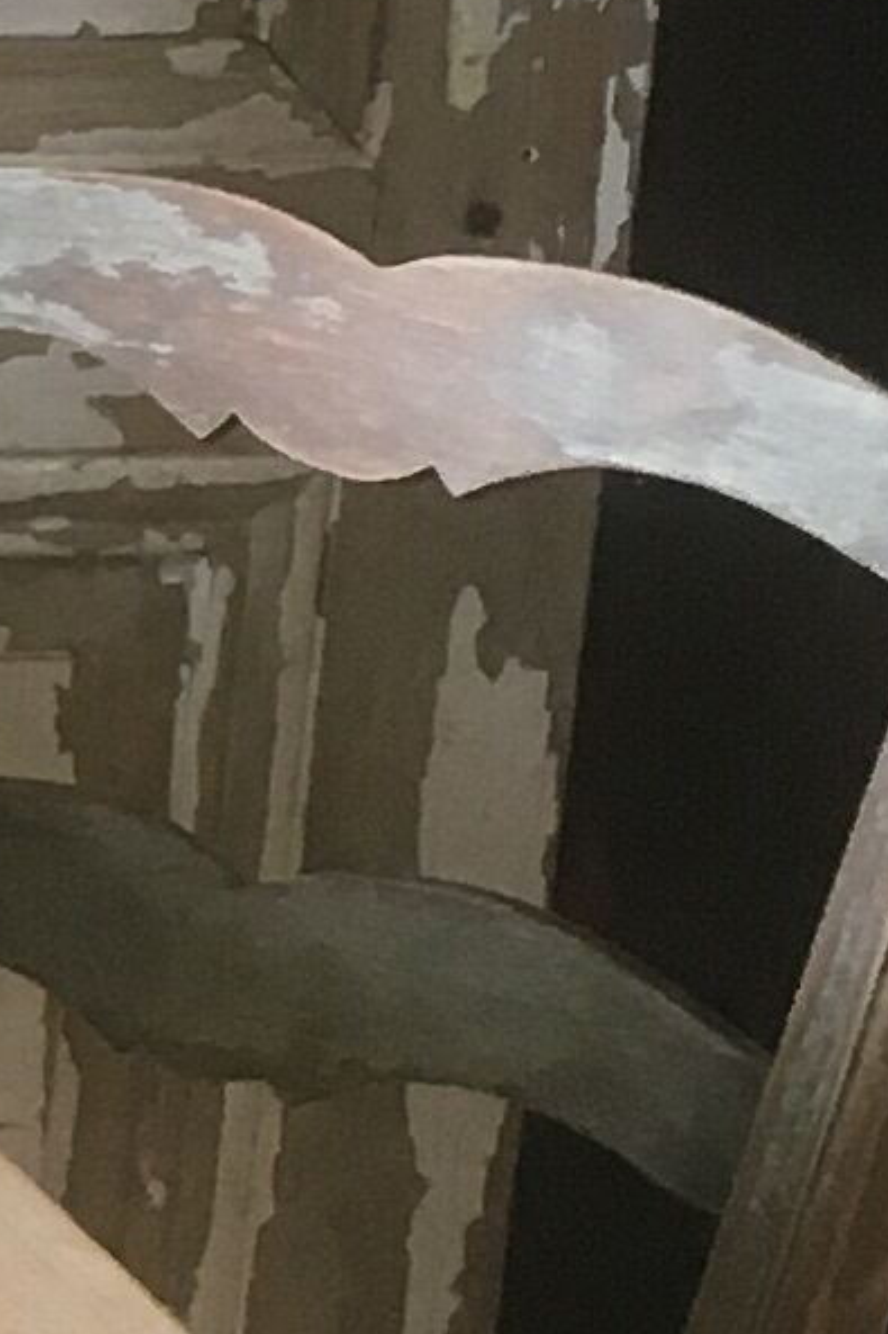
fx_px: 7589
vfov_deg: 10.0
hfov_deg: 6.0
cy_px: 614
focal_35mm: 205
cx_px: -2140
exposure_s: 1/33
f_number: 2.2
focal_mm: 4.15
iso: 80
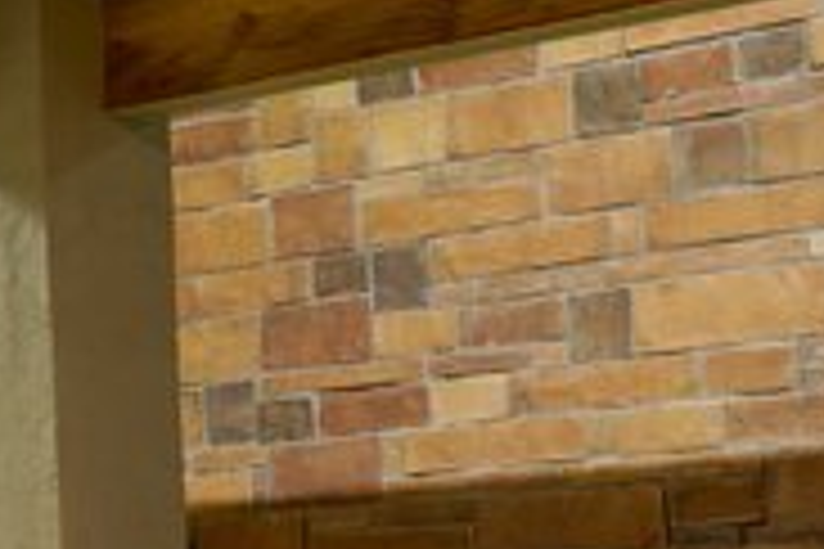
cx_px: 275
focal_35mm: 105
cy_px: 684
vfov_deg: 12.7
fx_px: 2403
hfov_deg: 19.4
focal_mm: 24
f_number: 16
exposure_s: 2
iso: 500
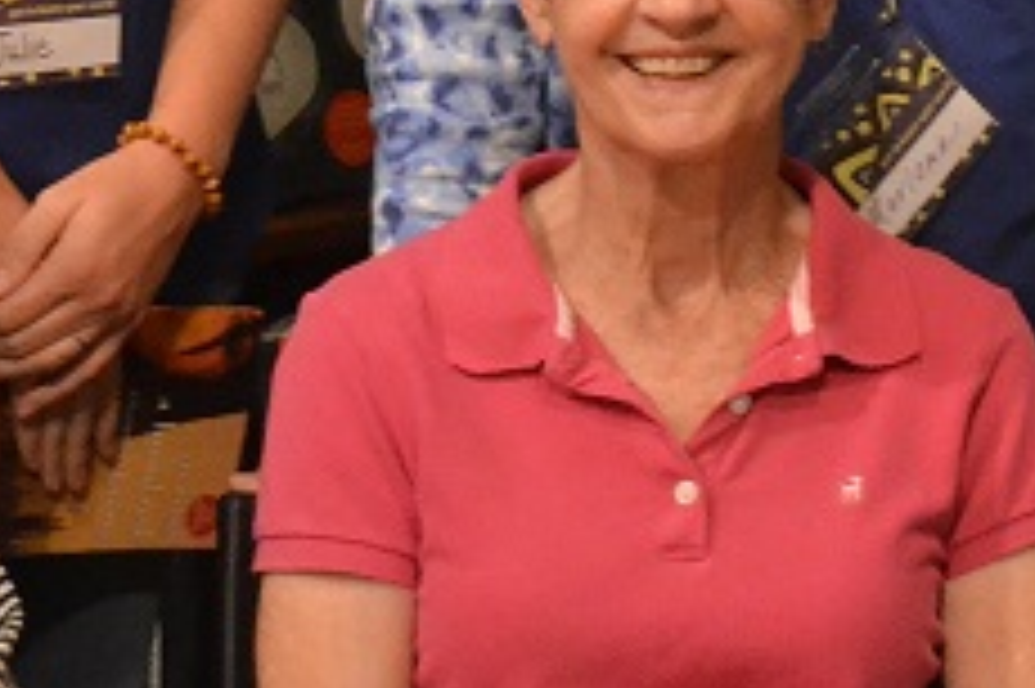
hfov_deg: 12.1
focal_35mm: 169
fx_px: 4855
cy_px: -445
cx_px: 711
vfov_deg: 7.9
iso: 3200
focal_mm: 30
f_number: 4.5
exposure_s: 1/40
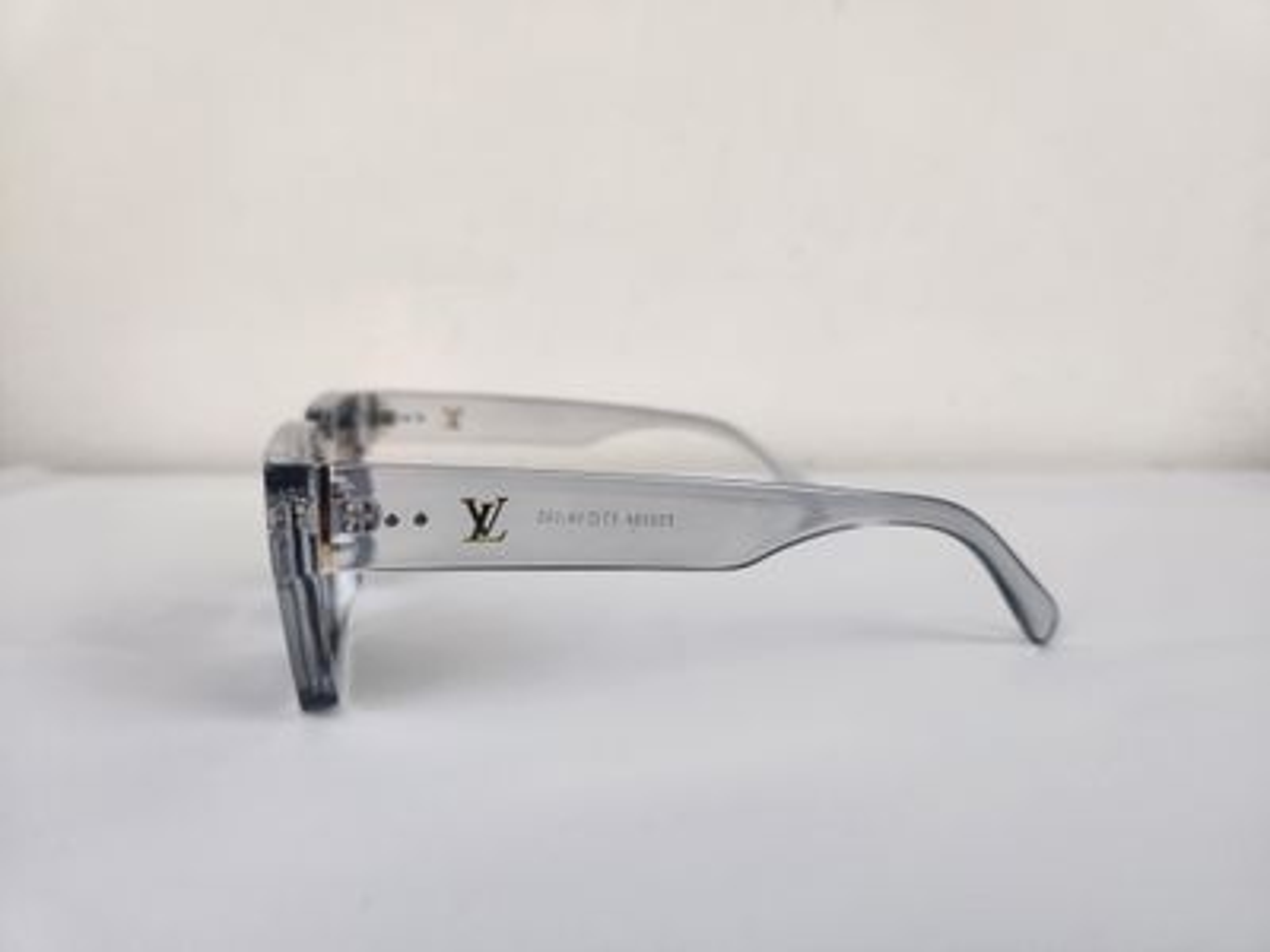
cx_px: 635
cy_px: 476
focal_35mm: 23
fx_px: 844
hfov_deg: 73.9
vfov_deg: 58.9
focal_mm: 5.4
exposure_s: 1/180
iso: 50
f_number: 1.8
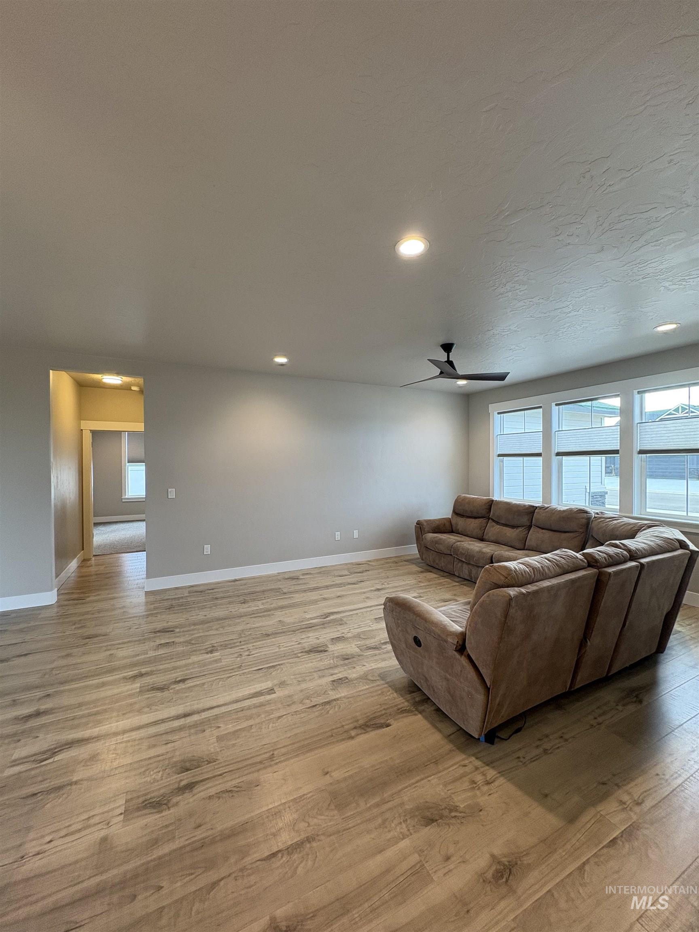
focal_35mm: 14
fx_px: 377
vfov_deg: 102.1
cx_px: 350
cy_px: 466
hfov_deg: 85.7
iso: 125
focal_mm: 2.22
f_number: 2.2
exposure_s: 1/60
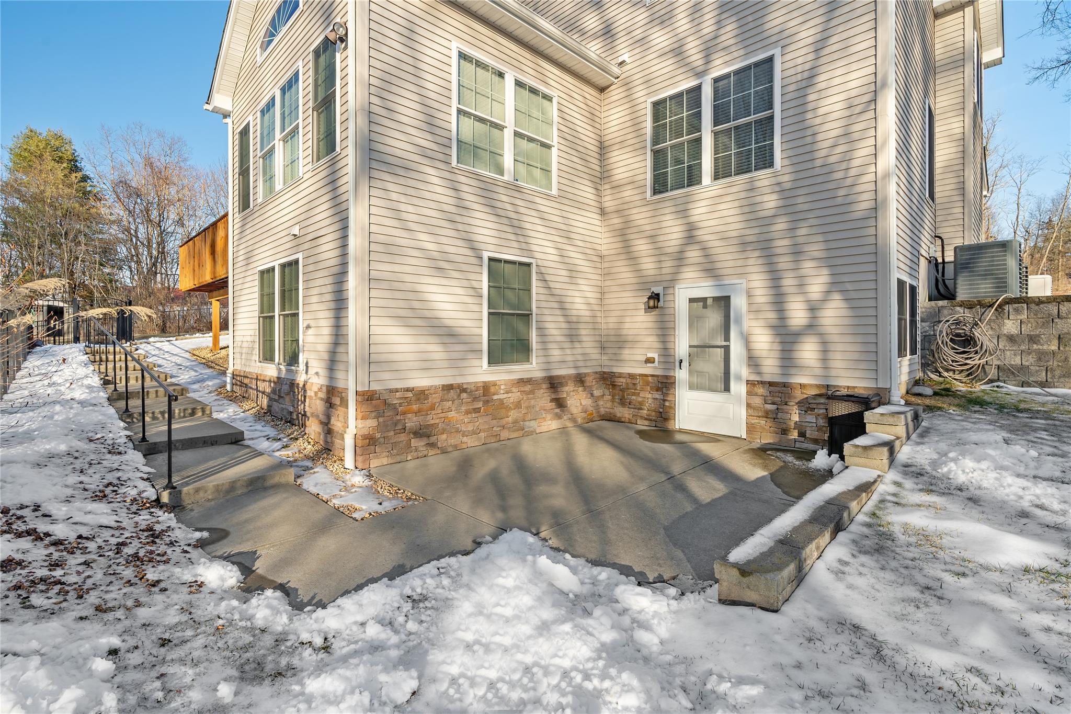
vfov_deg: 73.7
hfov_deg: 96.7
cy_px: 357
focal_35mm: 16
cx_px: 536
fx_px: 476
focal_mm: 16
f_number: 8
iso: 100
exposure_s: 1/25
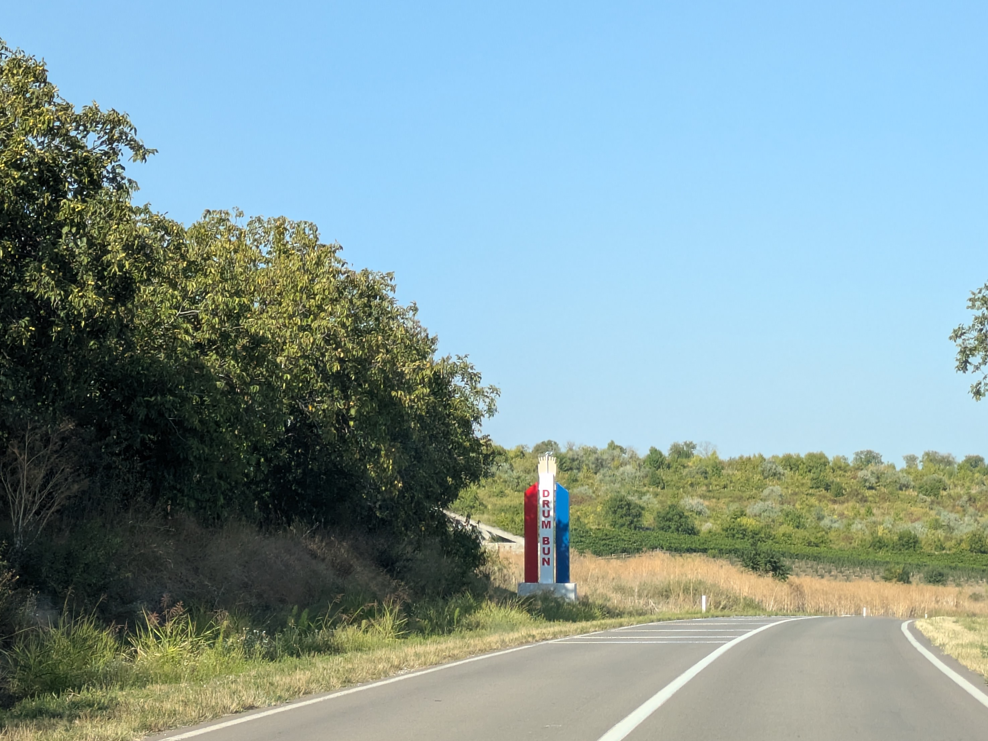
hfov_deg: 24.3
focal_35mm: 80
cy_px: 383
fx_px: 2284
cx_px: 357
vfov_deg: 18.4
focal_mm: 5.43
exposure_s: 1/1060
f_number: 1.89
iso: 58
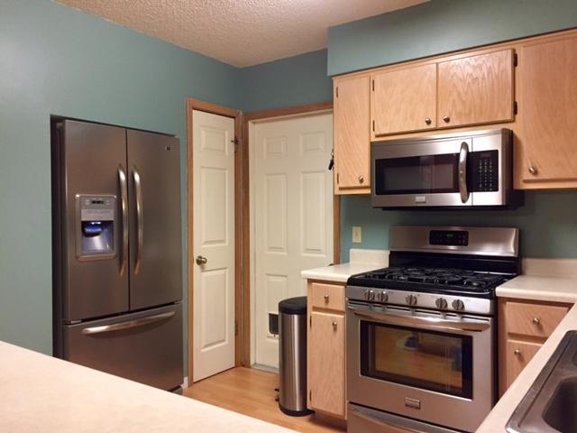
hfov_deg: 61.7
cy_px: 216
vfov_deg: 48.2
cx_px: 288
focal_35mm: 29
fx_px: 483
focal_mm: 4.15
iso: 160
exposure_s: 1/30
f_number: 2.2
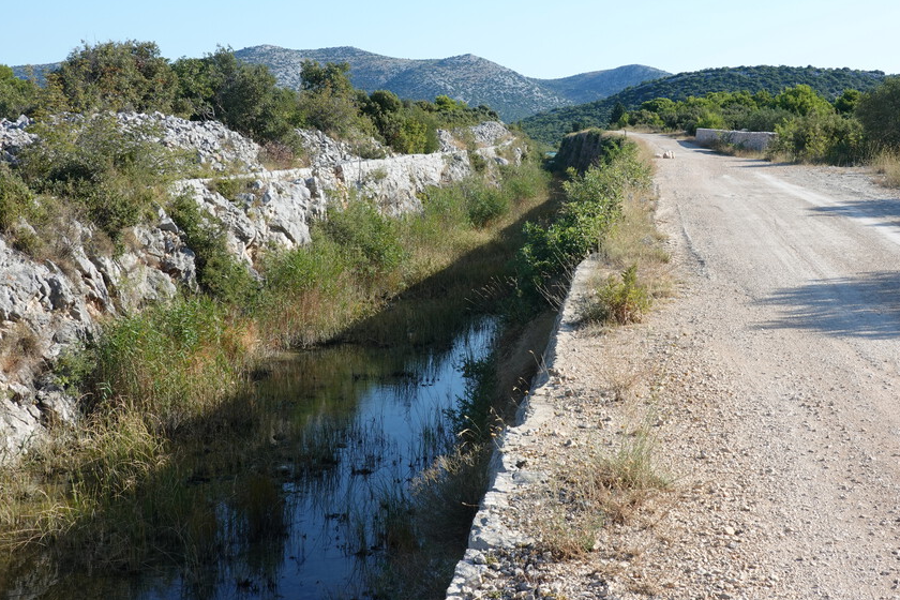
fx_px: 1250
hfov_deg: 39.6
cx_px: 492
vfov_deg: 27.0
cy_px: 276
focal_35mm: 50
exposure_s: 1/160
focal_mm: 15.59
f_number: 8
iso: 125
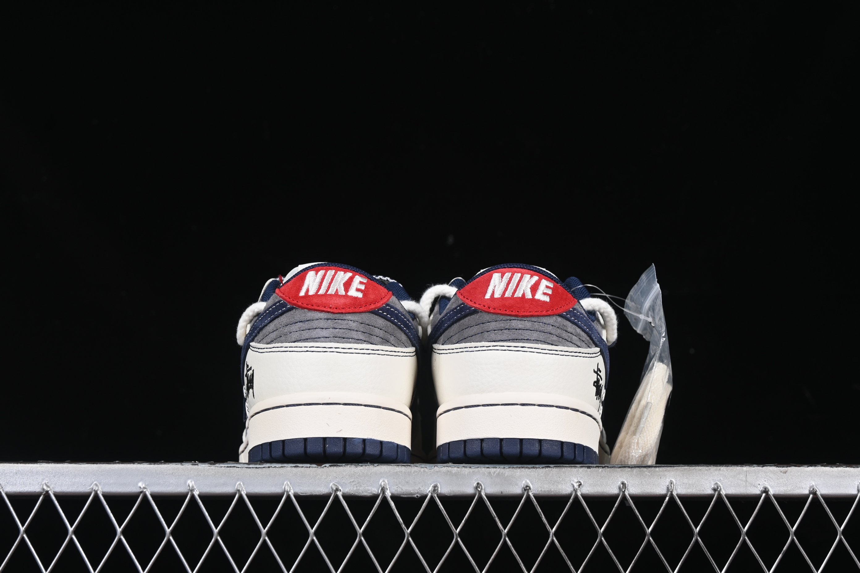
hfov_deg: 27.0
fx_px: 1792
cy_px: 286
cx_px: 430
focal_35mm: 75
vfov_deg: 18.2
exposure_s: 1/60
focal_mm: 50
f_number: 8
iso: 160
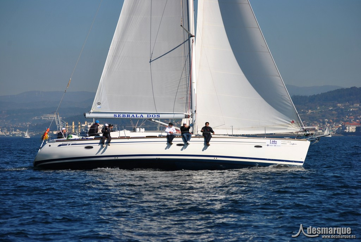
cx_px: 180
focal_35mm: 158
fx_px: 1582
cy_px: 121
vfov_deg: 8.8
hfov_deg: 13.0
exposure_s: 1/640
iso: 100
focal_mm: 105
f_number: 6.3
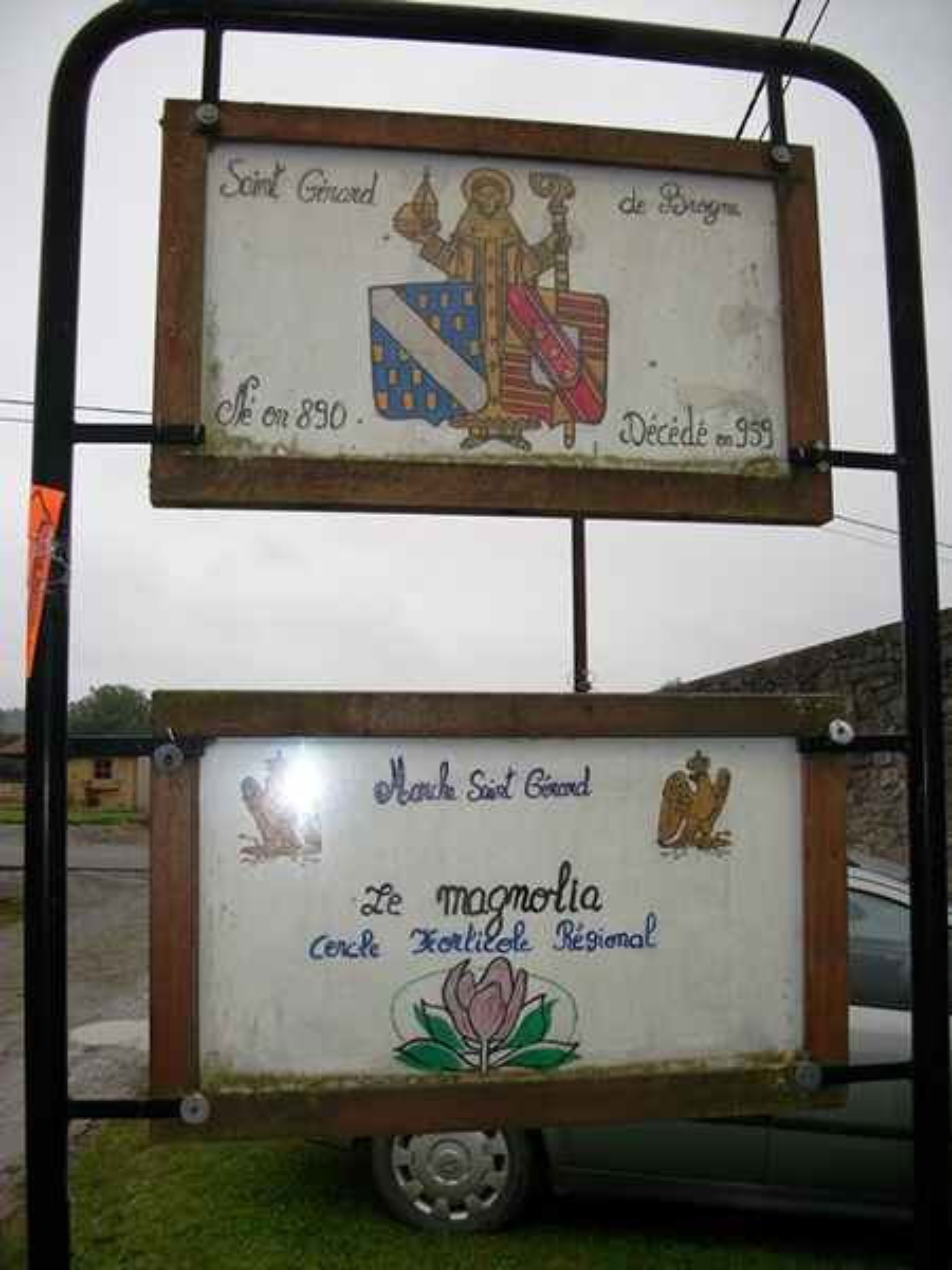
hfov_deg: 44.2
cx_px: 476
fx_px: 1173
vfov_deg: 56.8
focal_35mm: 32
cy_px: 635
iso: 80
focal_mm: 5.7
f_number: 2.9
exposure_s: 1/800
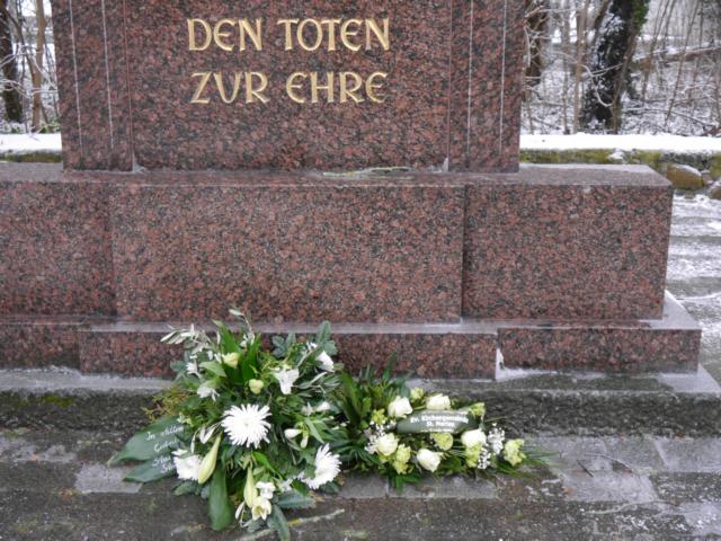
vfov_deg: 29.1
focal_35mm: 50
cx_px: 360
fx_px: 1041
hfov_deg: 38.2
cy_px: 270
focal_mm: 25
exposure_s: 1/60
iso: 2000
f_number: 4.6
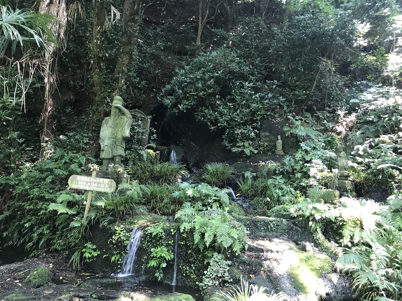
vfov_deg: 49.7
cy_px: 150
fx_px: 325
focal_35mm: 28
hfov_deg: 63.4
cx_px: 201
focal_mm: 3.99
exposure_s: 1/18
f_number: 1.8
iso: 40
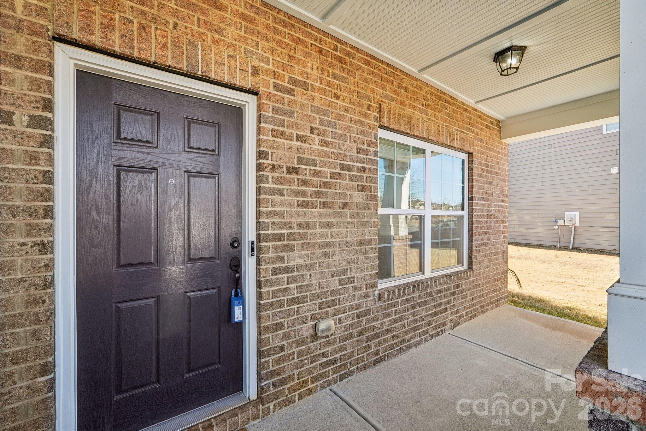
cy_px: 216
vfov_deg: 77.3
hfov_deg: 100.4
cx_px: 323
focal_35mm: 15
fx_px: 269
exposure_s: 1/30
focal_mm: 10
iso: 320
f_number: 8
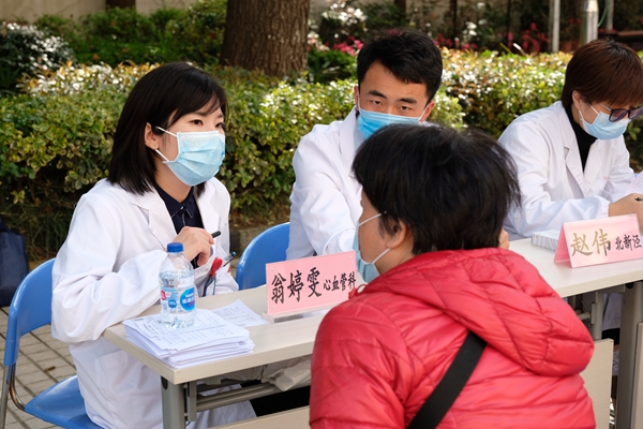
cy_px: 214
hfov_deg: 35.6
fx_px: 1000
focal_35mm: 56
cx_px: 322
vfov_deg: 24.2
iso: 200
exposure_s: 1/200
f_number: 4.5
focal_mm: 37.6
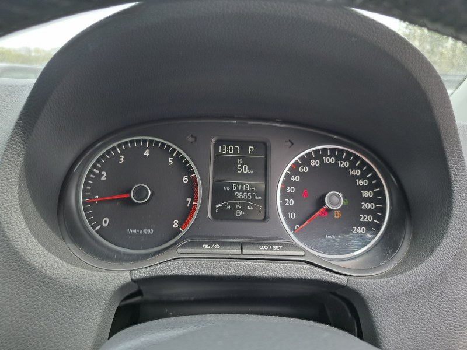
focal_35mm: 24
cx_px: 234
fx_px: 324
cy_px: 175
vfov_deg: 56.8
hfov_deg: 71.6
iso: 50
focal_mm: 5.23
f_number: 1.8
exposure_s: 1/100
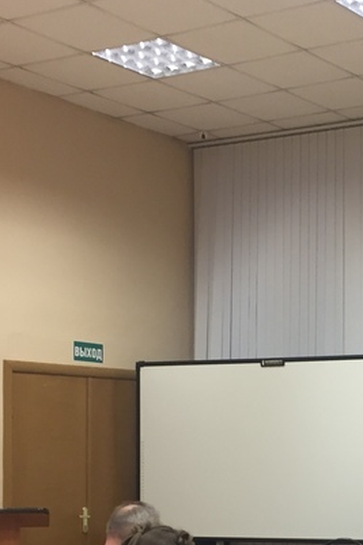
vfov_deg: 25.9
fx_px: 1166
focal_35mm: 77
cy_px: 420
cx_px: 455
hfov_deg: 16.8
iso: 100
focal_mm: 4.15
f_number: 2.2
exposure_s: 1/33
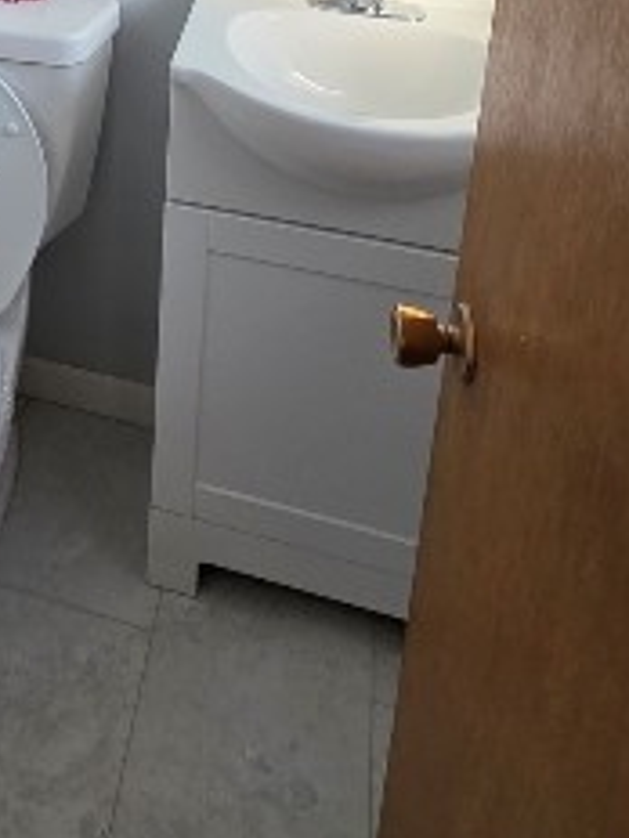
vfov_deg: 35.0
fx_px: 1042
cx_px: -29
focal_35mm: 43
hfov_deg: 30.7
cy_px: -163
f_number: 1.9
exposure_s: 1/359
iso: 320
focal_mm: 2.2
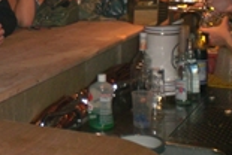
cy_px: 39
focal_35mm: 89
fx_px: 575
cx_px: -28
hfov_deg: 21.5
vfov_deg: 15.4
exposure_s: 1/30
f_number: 3.1
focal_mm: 6.3
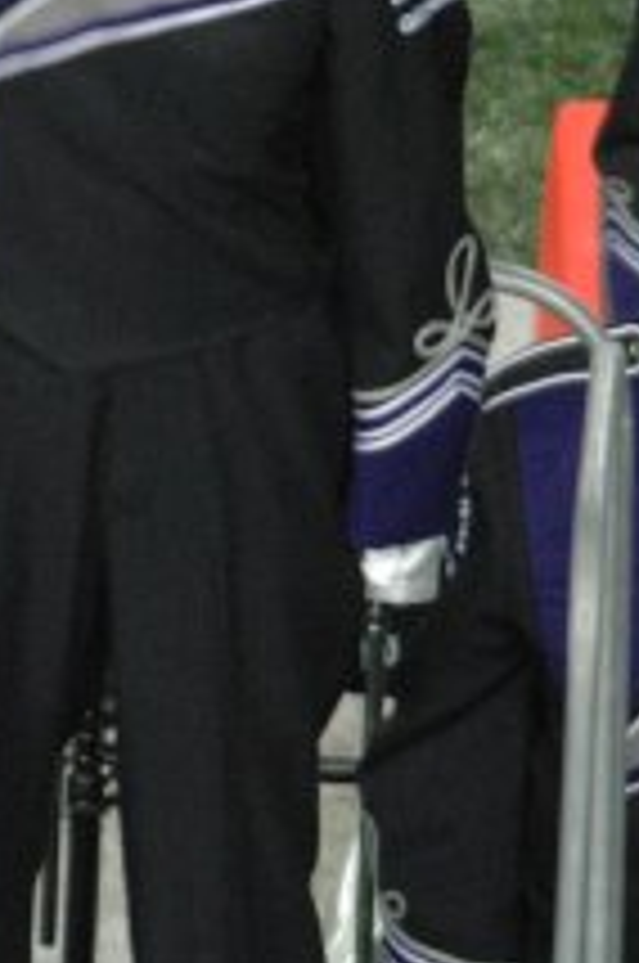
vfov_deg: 1.2
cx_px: 119
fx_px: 44952
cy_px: 180
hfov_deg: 0.8
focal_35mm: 1683
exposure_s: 1/40
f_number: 5.6
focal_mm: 400
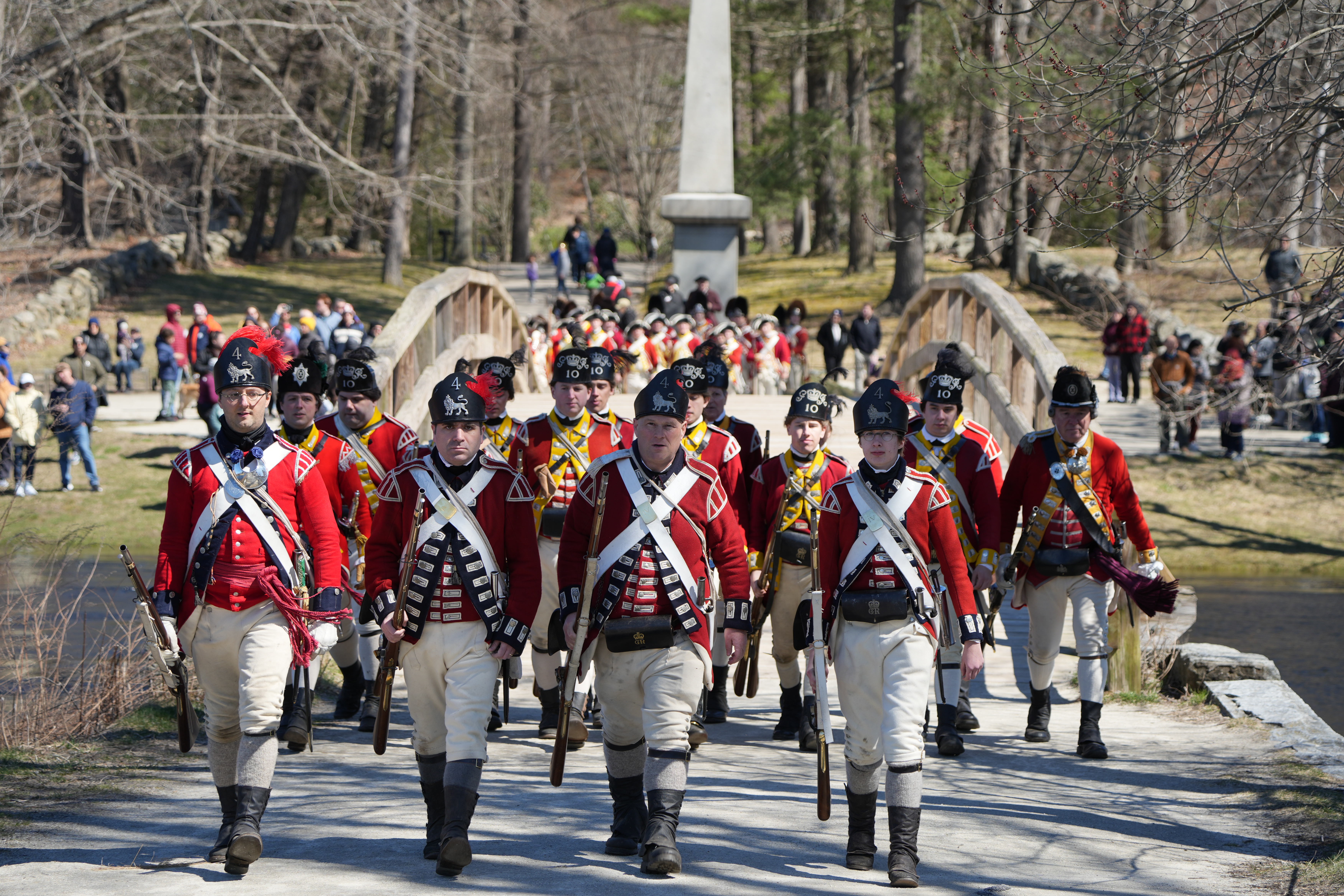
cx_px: 672
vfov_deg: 10.6
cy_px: 448
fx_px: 4816
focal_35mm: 129
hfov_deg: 15.9
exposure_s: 1/250
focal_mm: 129
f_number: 5.6
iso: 100
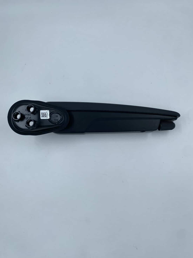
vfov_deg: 67.3
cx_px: 96
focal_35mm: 26
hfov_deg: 53.1
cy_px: 129
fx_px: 193
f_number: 1.8
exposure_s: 1/877
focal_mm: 4.25
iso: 32
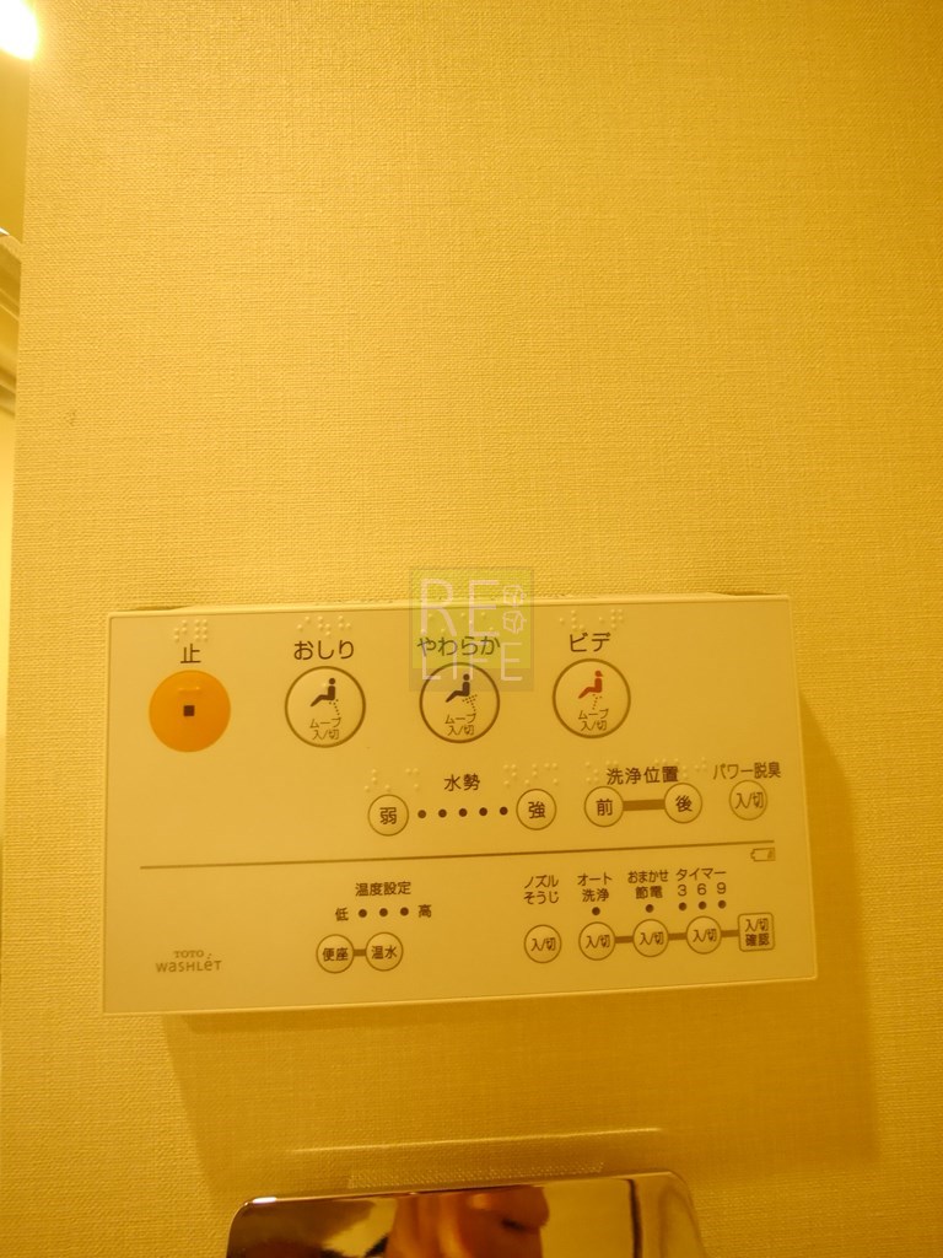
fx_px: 509
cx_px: 472
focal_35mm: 14
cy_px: 629
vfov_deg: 102.1
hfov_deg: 85.7
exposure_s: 1/60
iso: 2500
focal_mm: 7
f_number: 4
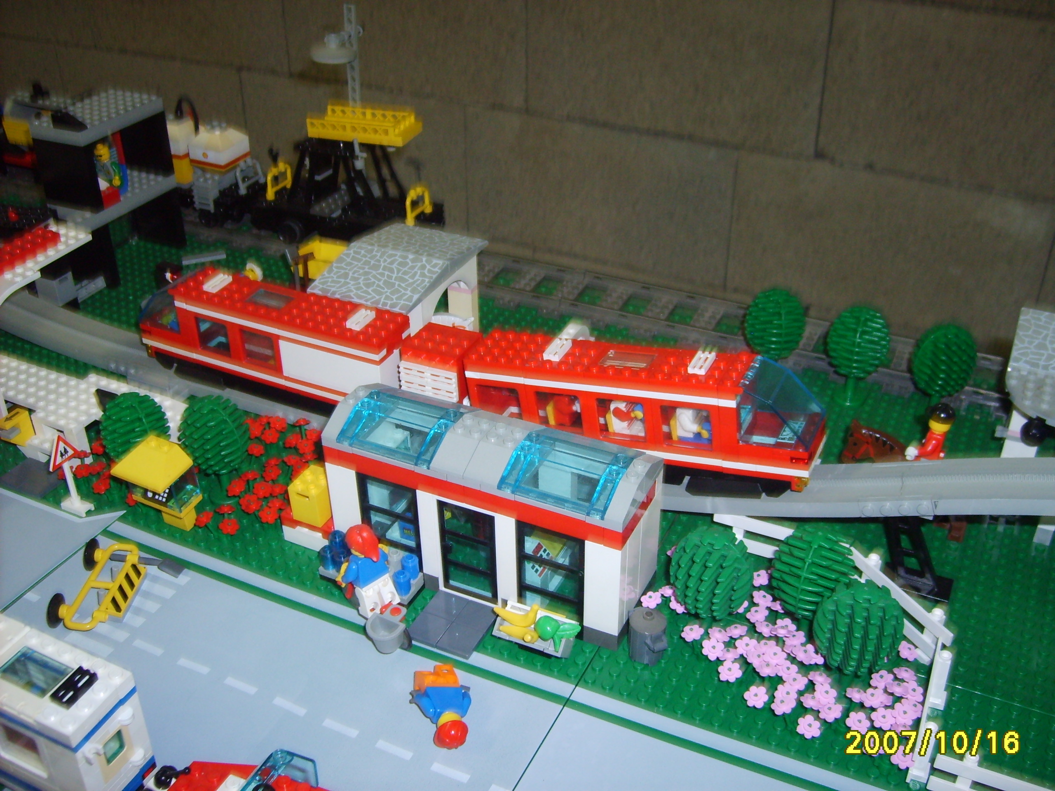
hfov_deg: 52.6
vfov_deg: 40.7
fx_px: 1067
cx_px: 528
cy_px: 396
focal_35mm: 35
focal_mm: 5.8
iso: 100
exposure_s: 1/45
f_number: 2.8
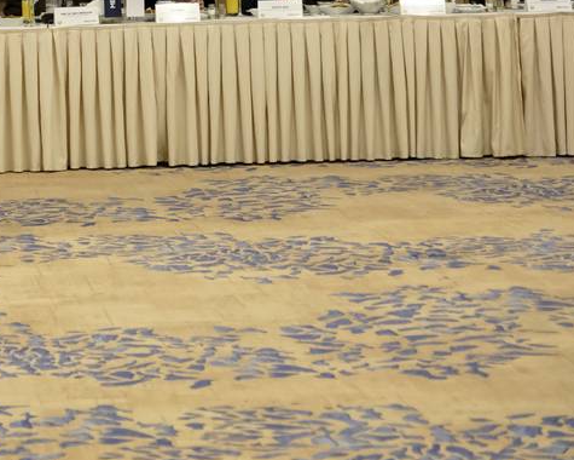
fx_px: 2752
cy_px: -51
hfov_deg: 11.6
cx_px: -173
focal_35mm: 162
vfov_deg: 9.4
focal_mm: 42.7
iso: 3200
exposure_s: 1/200
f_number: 2.8
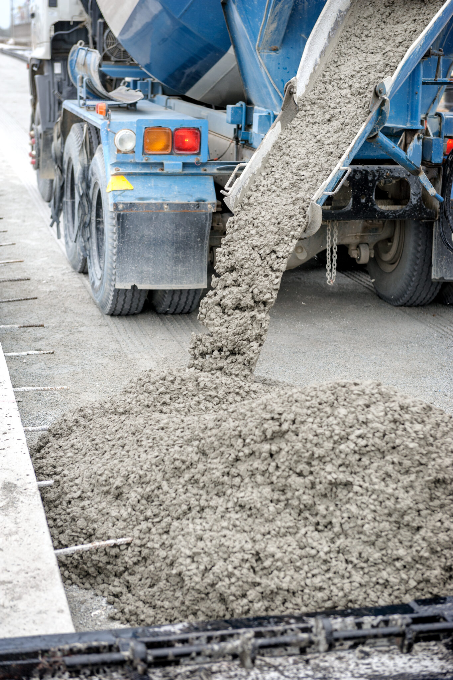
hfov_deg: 19.4
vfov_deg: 28.9
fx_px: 1323
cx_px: 226
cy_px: 340
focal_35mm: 70
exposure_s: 1/2000
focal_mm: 70
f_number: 3.5
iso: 200
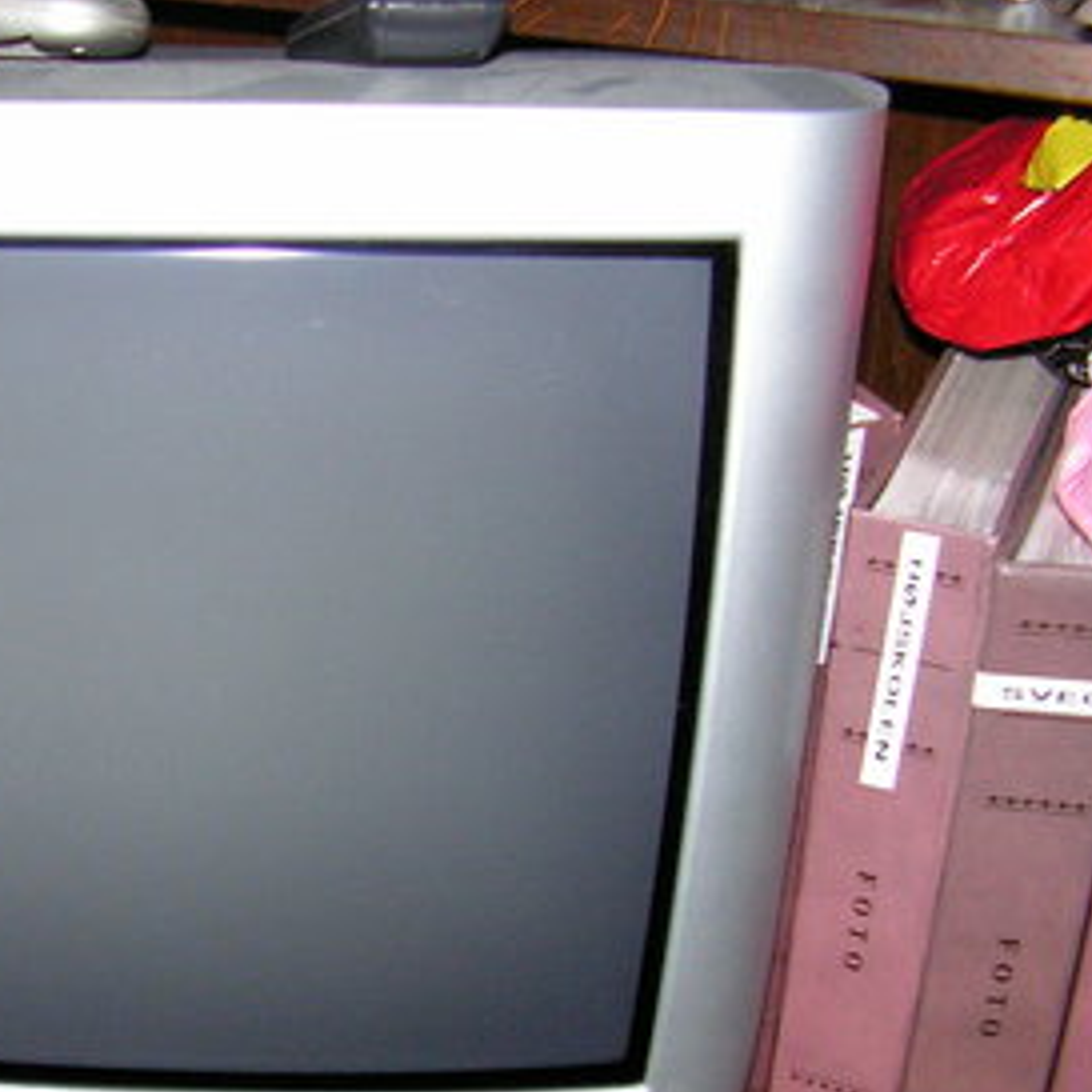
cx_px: 80
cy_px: 740
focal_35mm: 64
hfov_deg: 25.9
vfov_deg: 26.7
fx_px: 2284
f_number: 3.2
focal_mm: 6
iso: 200
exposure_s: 1/250
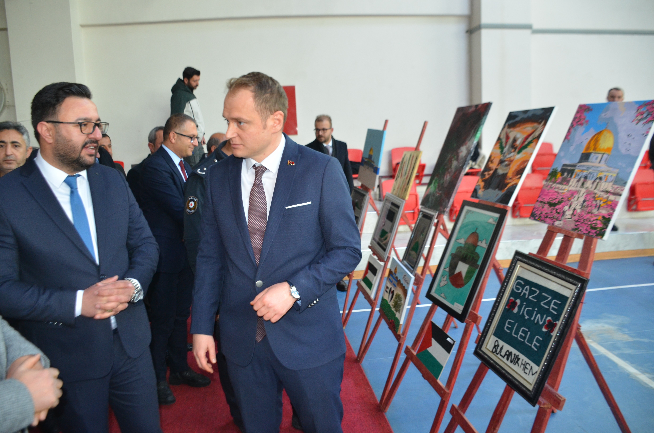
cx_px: 327
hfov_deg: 67.5
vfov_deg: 47.7
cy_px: 216
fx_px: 489
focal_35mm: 27
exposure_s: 1/60
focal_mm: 18
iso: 800
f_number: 3.5
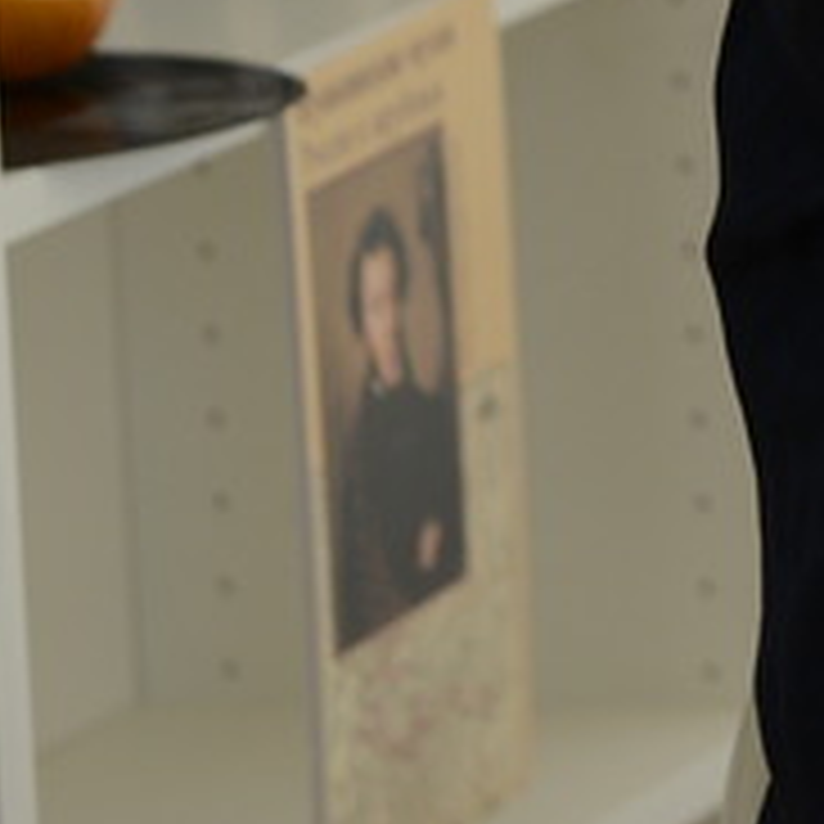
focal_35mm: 558
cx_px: 1815
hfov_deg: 3.1
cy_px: -216
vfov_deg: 3.1
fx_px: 15028
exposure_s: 1/800
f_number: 4.5
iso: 500
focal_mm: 120
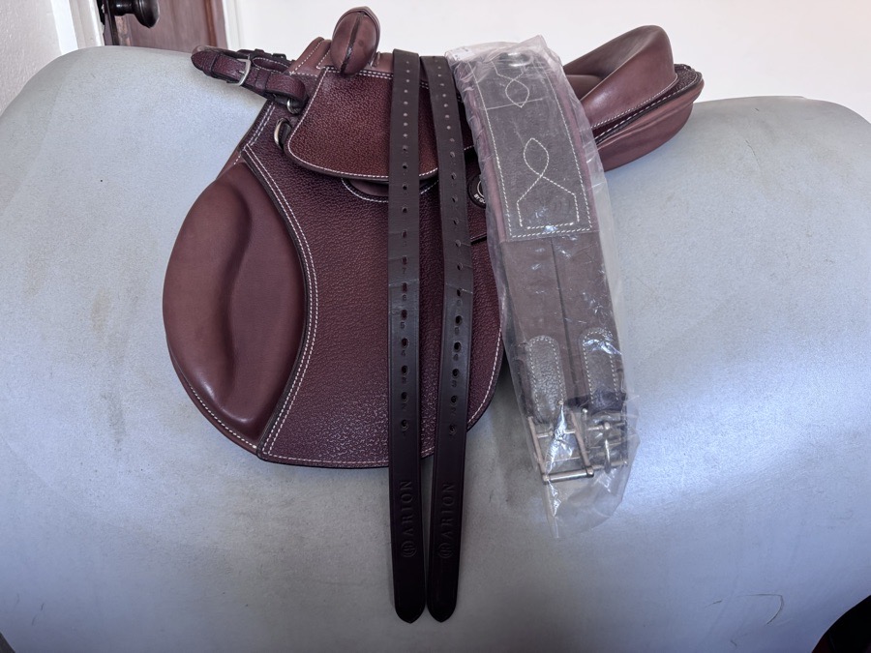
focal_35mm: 24
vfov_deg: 56.8
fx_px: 604
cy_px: 326
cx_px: 436
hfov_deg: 71.6
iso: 200
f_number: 1.78
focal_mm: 6.76
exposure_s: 1/74
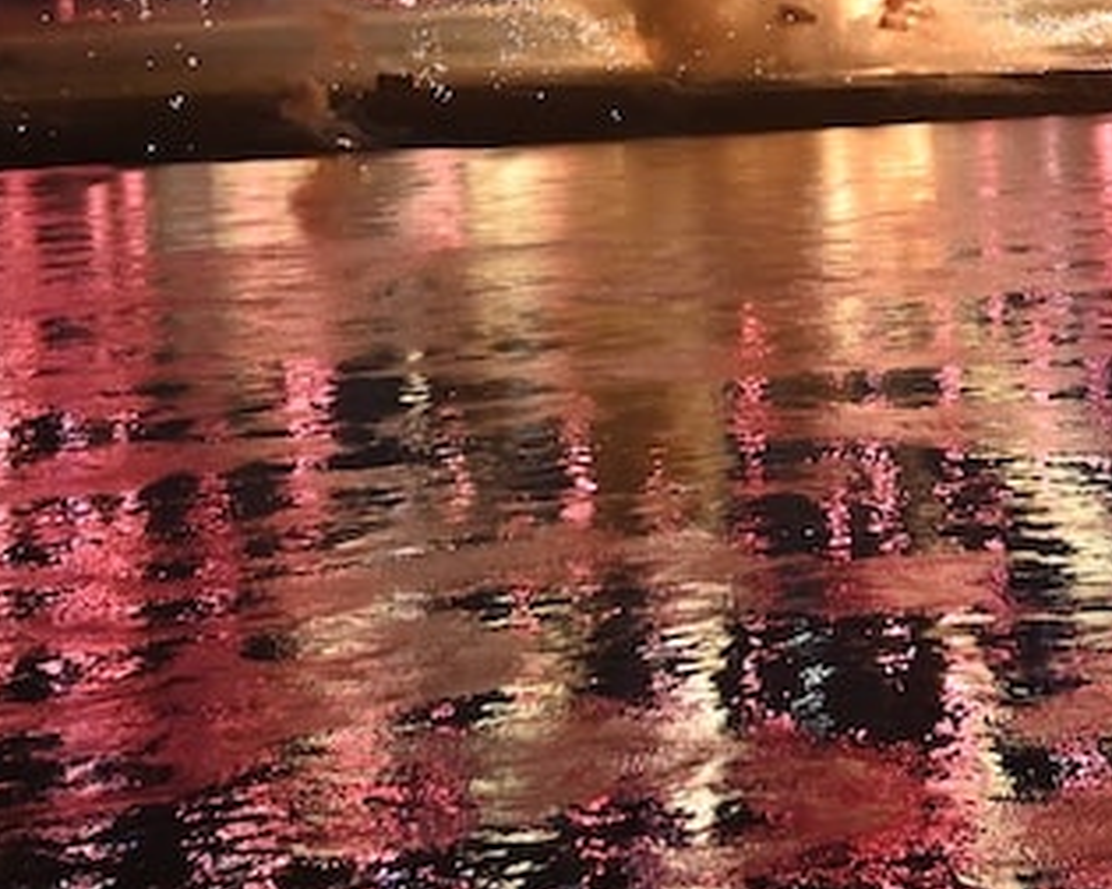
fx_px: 3620
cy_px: -192
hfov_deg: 17.3
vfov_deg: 13.6
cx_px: 935
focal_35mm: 110
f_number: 2.8
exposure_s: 1/320
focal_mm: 36
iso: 5000
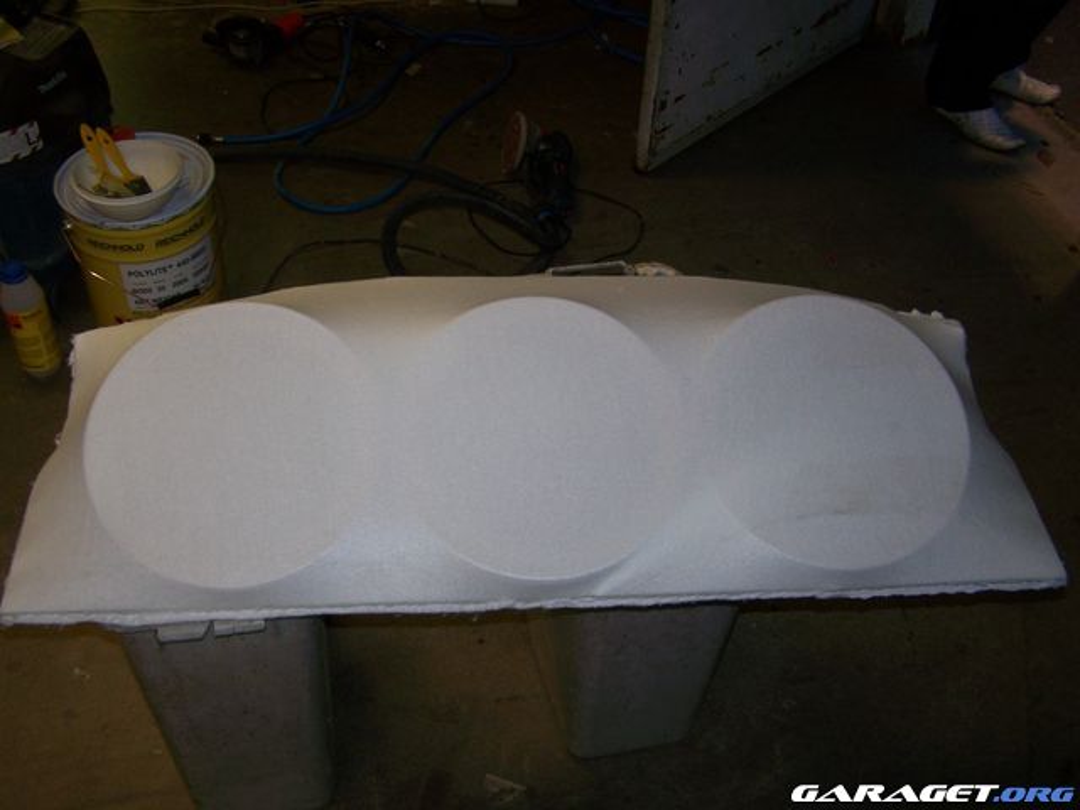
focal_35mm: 38
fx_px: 1186
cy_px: 405
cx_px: 540
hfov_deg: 49.0
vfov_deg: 37.7
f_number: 2.8
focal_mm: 6.3
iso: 80
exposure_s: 1/60
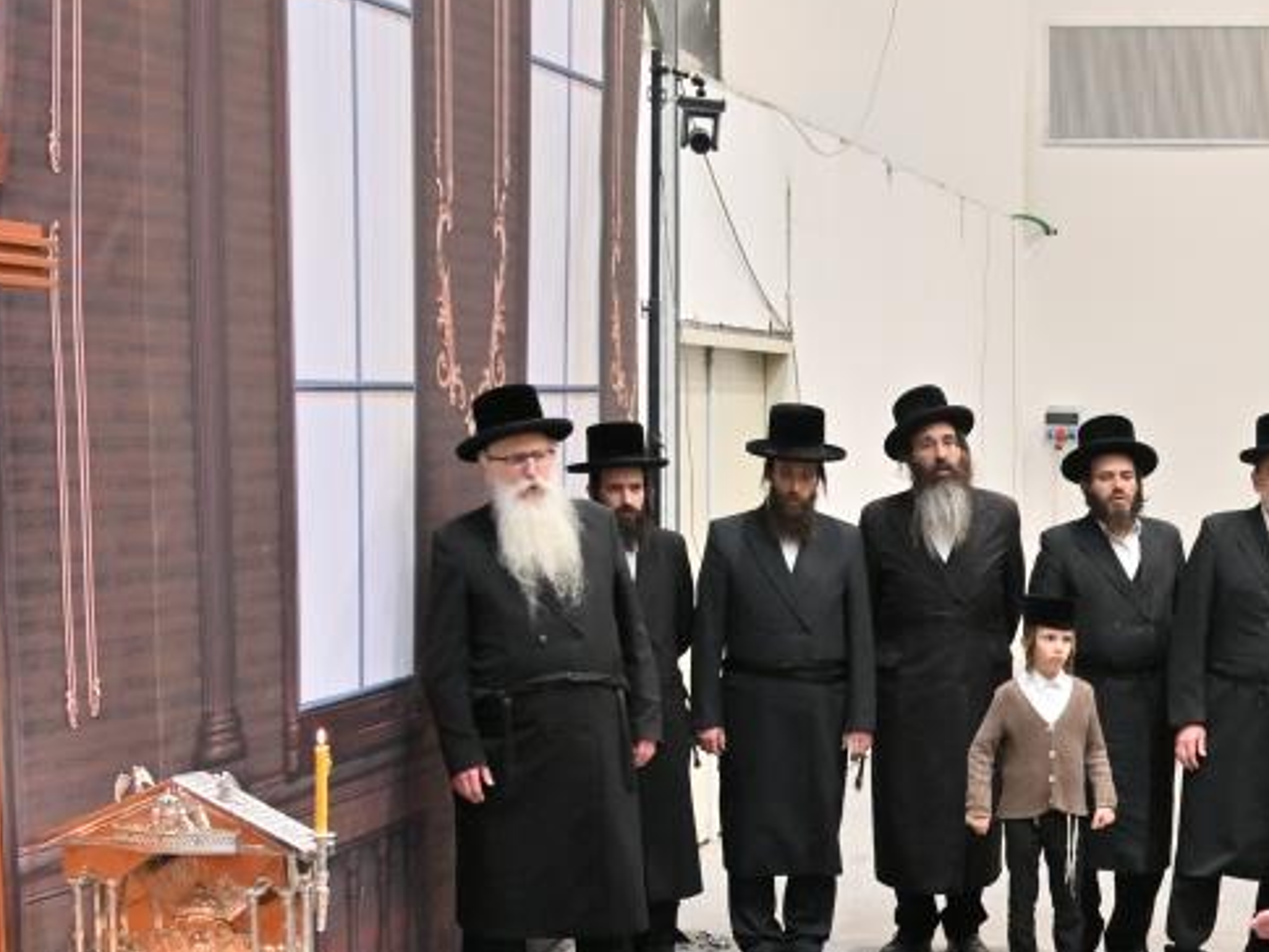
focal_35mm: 73
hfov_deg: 25.7
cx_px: 1175
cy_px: 816
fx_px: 2677
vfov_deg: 19.9
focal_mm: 24
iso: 320
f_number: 4
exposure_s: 1/125
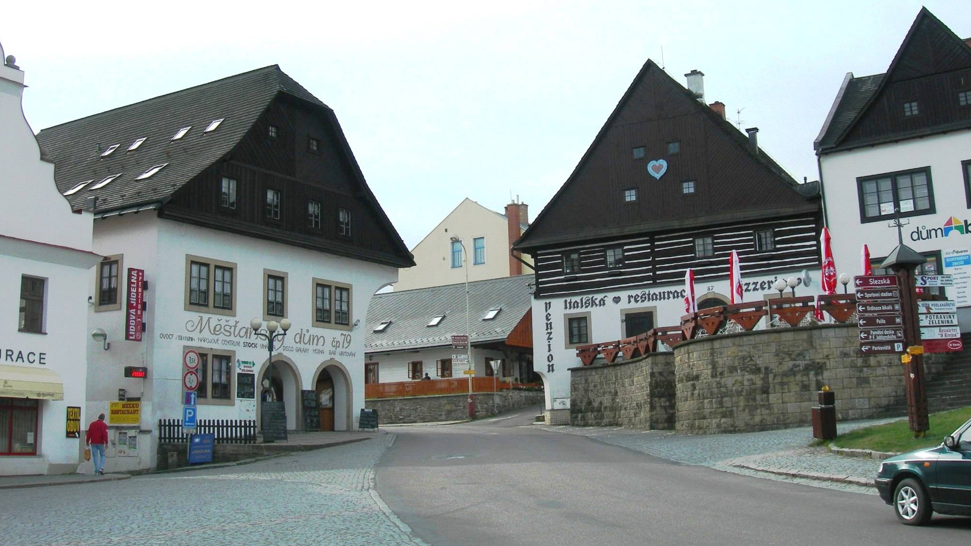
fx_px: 1081
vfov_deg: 28.2
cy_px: 198
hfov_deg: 48.4
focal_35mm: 42
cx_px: 479
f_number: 4.8
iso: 50
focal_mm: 7.8
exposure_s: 1/403
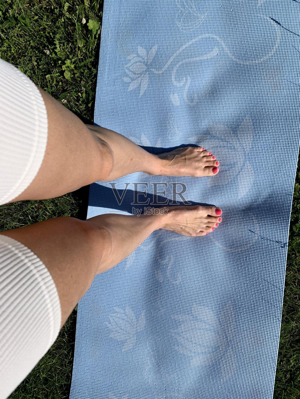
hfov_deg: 53.1
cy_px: 200
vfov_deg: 67.3
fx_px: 300
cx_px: 150
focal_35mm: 26
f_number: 1.8
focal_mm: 4.25
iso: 25
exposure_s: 1/4464
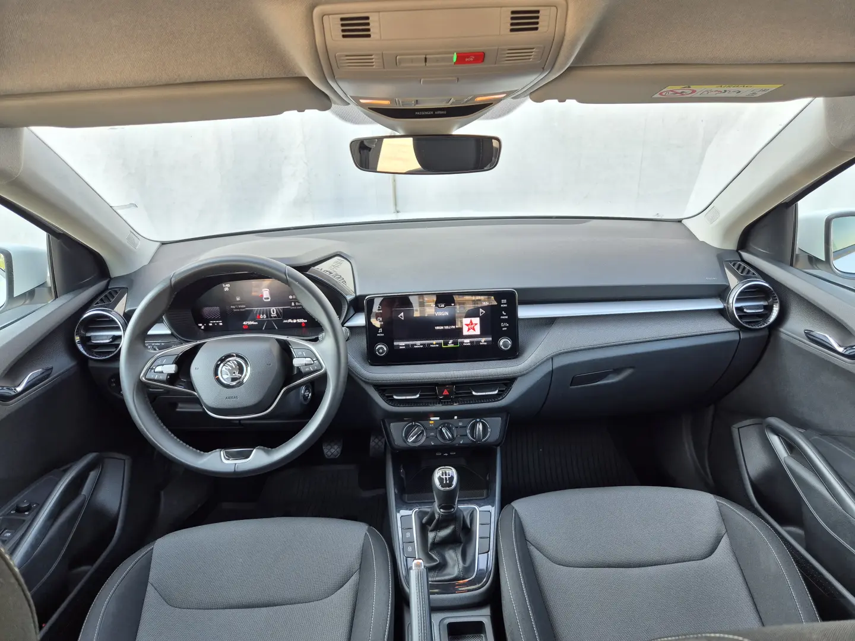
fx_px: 568
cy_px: 320
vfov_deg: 58.9
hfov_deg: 73.9
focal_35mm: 23
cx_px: 428
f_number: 1.8
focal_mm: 5.4
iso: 125
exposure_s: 1/180
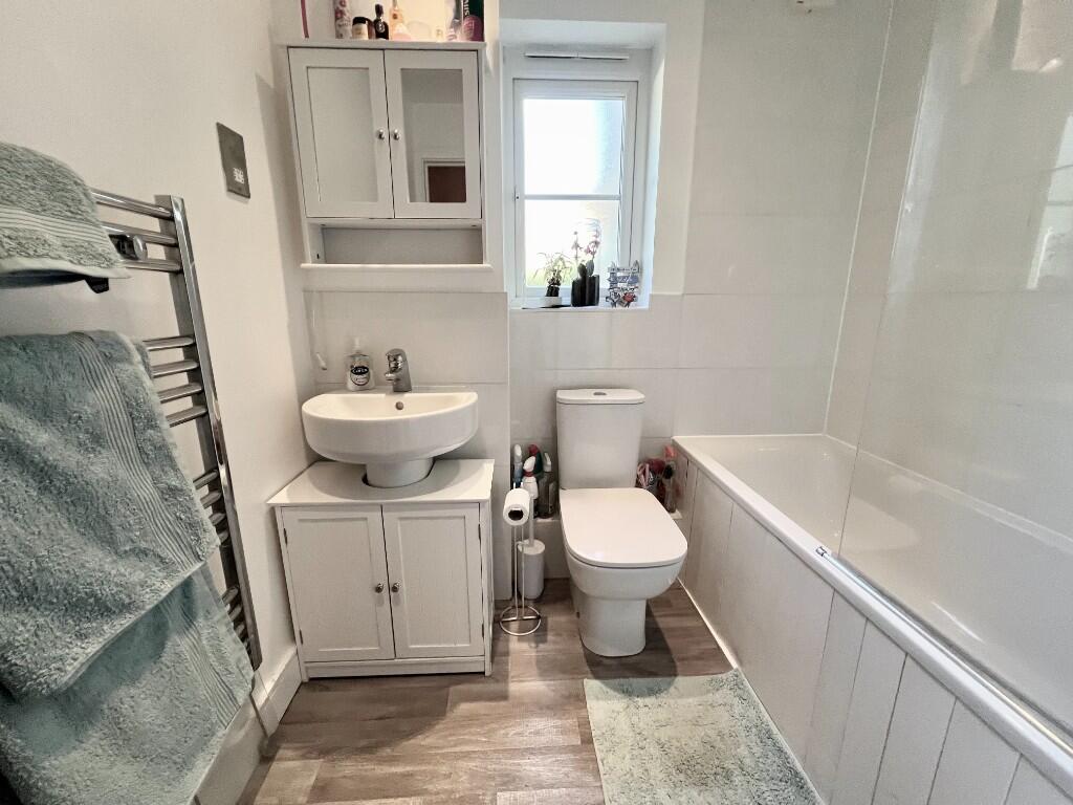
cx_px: 536
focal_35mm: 13
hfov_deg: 106.2
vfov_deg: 89.9
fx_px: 403
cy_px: 402
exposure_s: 1/100
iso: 250
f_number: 1.8
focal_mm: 1.57
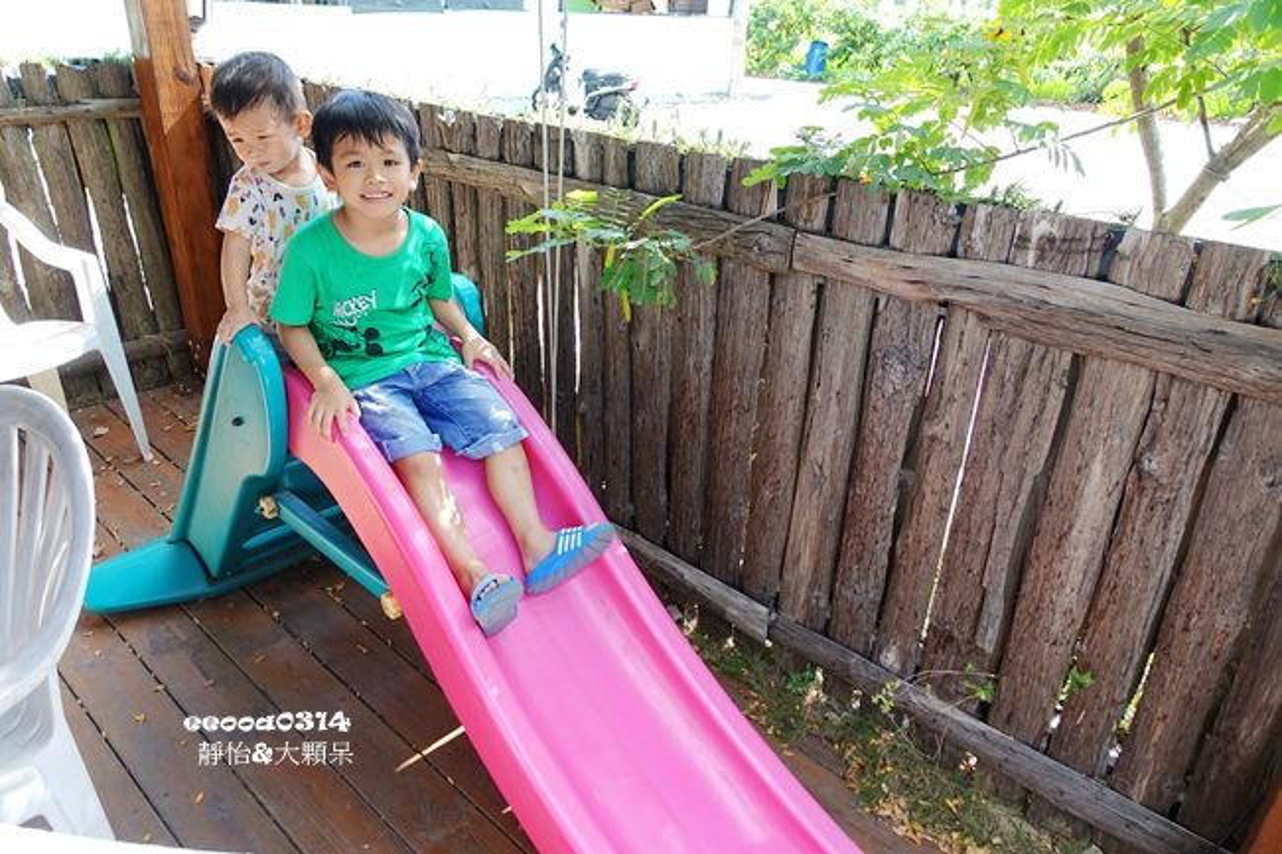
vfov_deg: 53.1
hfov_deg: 73.8
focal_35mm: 24
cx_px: 641
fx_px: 854
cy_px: 427
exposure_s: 1/160
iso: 125
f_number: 2.8
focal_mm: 8.8
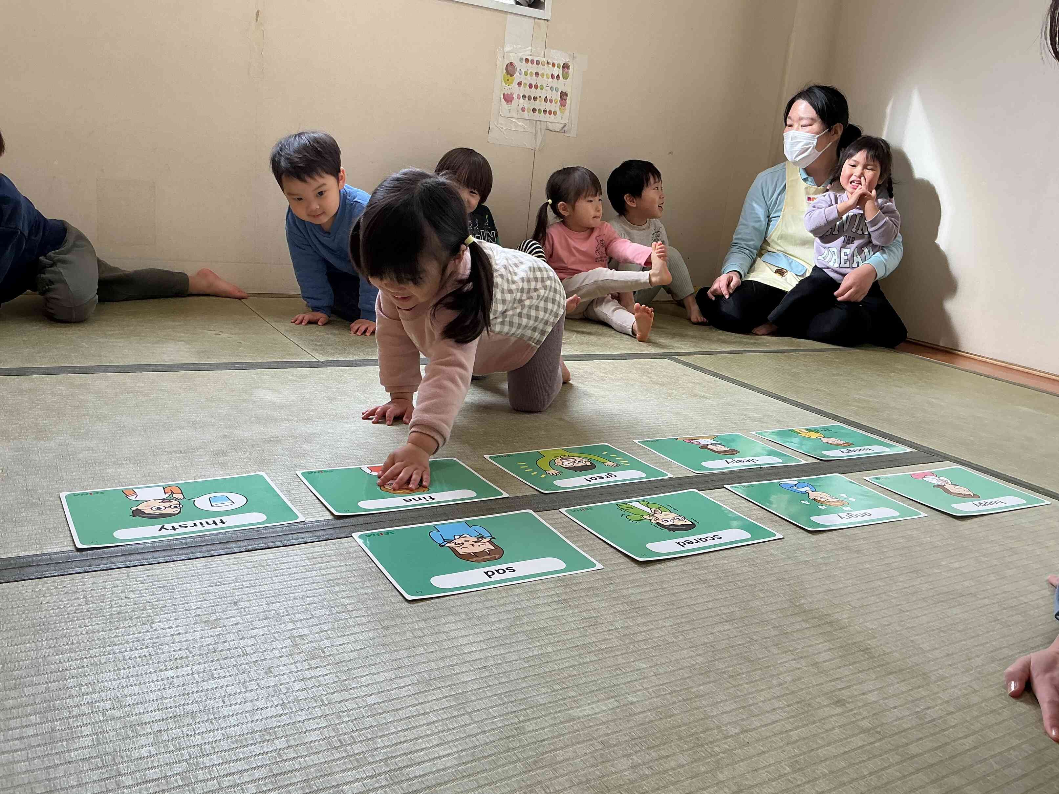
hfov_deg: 61.7
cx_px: 530
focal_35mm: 29
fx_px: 887
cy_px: 397
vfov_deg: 48.2
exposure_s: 1/120
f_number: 1.8
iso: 25
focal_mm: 3
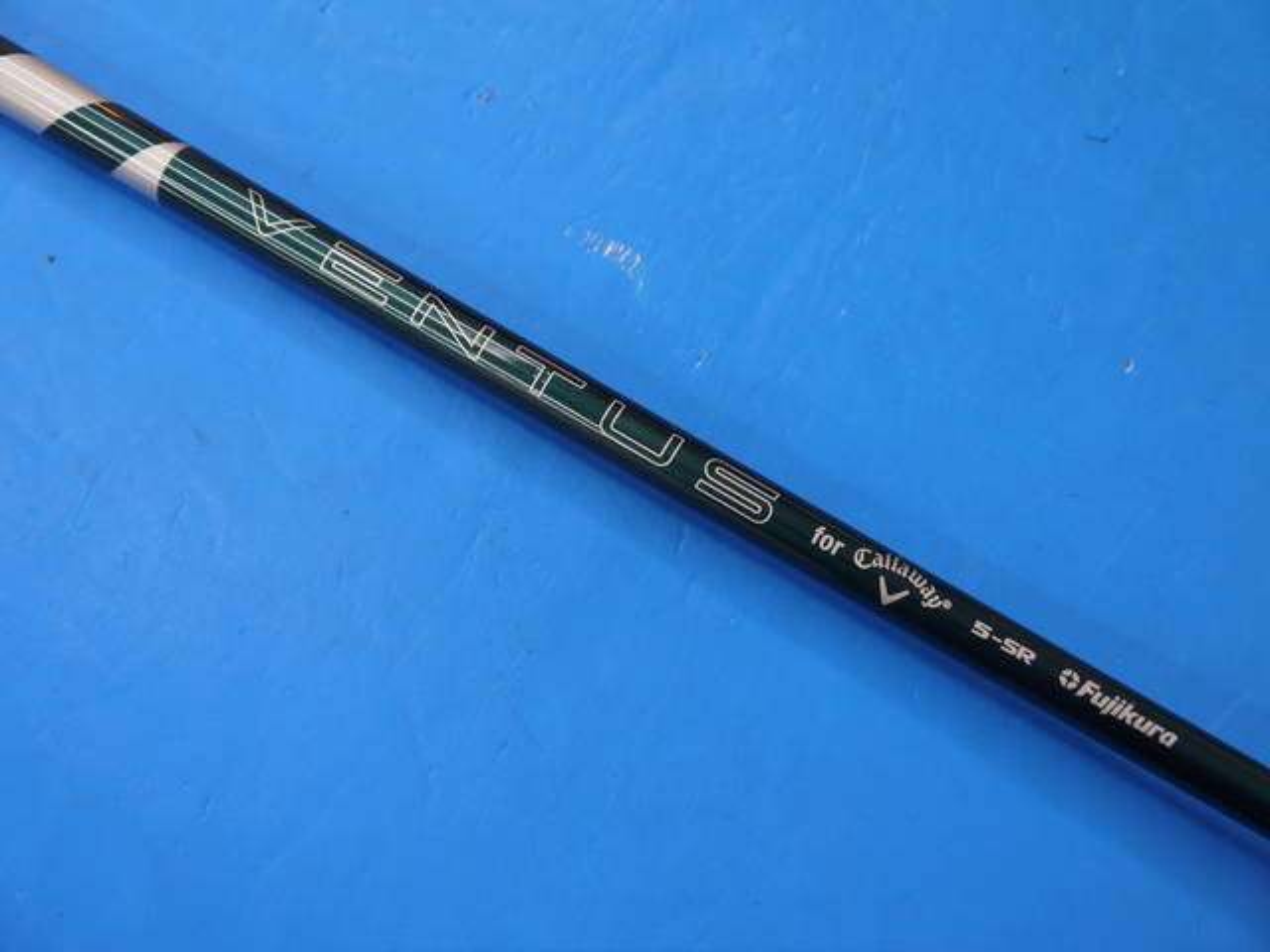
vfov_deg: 31.5
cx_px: 635
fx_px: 1688
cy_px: 476
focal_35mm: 46
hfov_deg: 41.2
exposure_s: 1/60
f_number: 4.4
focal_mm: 23
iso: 200
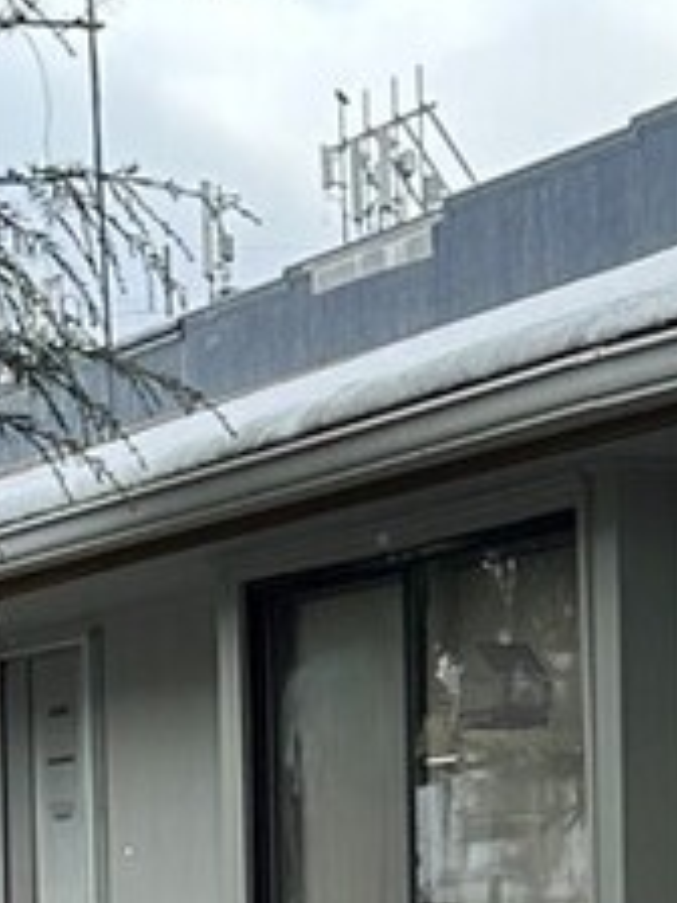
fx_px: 4016
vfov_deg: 12.6
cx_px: 967
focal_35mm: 154
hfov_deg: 9.4
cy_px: 939
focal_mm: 6.86
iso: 80
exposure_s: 1/2252
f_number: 1.78
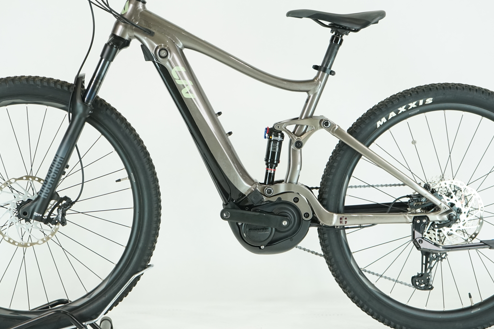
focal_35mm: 82
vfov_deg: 16.6
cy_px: 136
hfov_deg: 24.8
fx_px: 1125
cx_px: 233
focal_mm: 59
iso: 1600
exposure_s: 1/200
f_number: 5
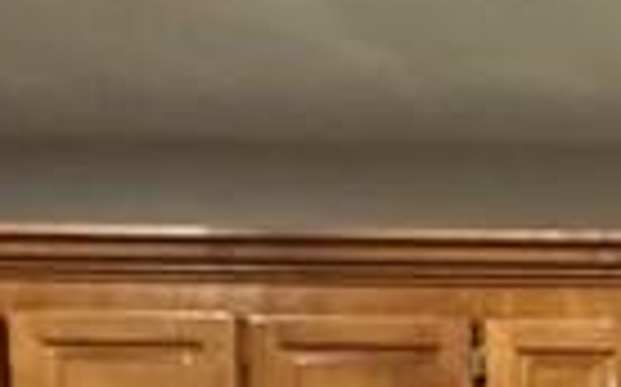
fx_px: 1860
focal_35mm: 110
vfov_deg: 10.1
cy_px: 976
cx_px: 1746
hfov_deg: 12.0
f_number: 2.2
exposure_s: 1/60
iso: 200
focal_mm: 2.22
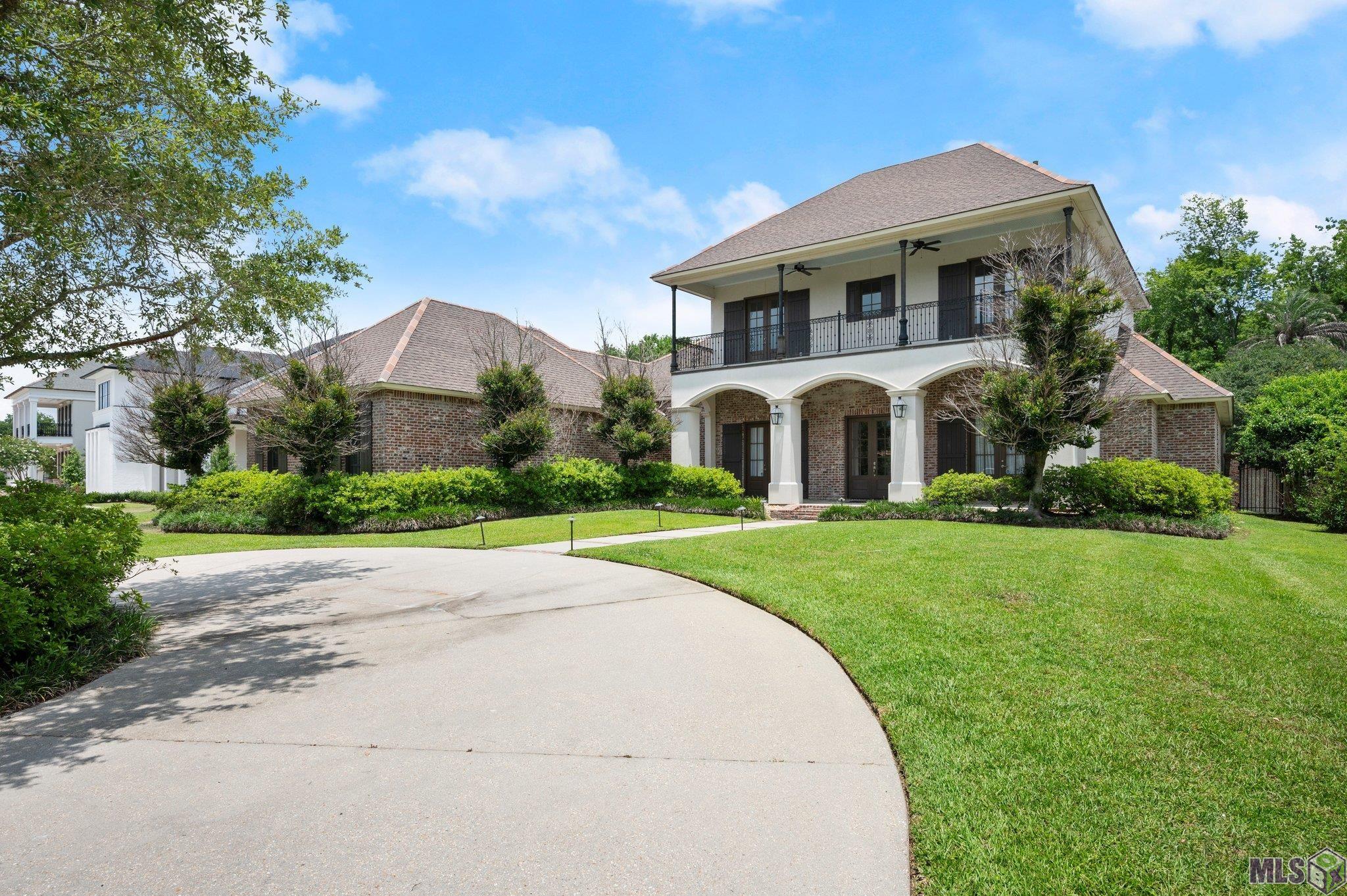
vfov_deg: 63.1
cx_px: 674
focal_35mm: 20
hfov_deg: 85.5
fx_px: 729
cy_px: 448
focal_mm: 19.5
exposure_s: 1/640
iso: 320
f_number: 10
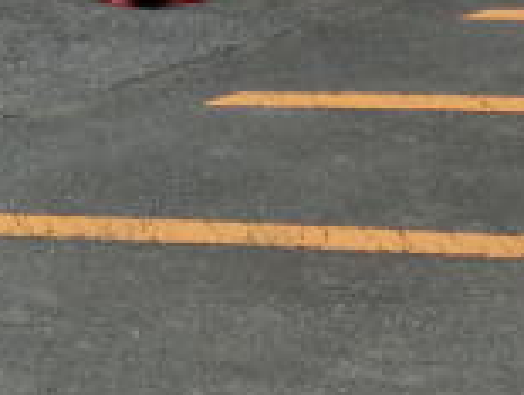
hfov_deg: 16.2
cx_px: -402
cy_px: 64
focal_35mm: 103
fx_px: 1563
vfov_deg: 14.3
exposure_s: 1/500
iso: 80
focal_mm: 4.4
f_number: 3.3
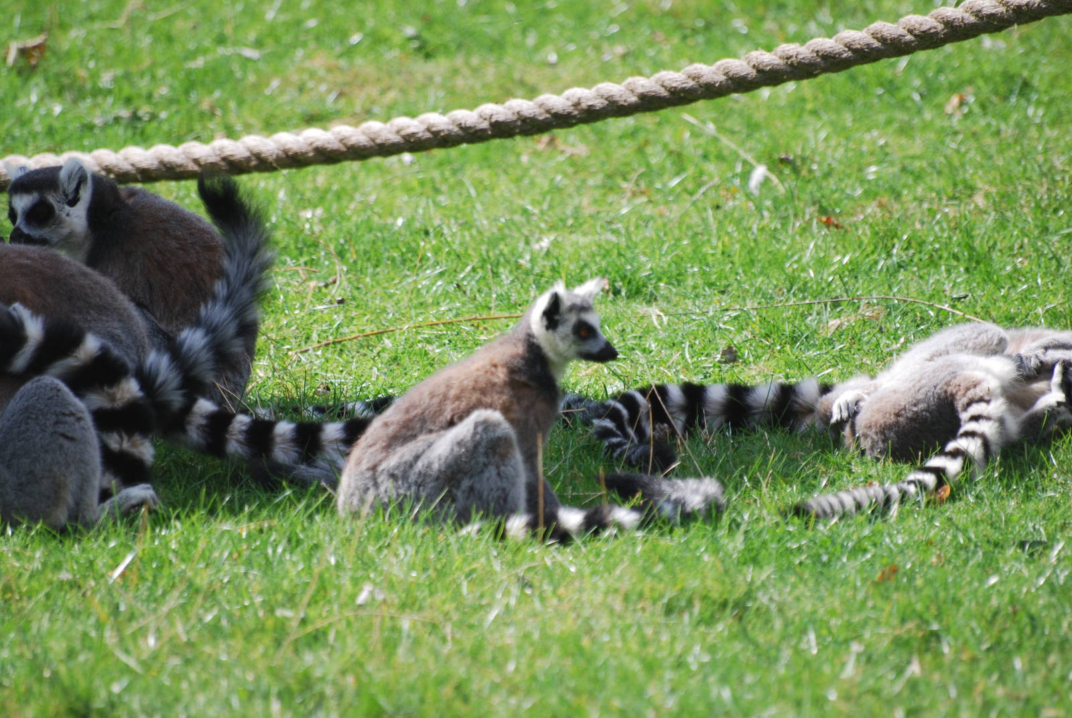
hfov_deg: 4.6
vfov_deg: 3.1
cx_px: 536
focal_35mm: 450
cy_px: 359
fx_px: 13416
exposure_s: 1/500
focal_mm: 300
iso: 220
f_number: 5.6
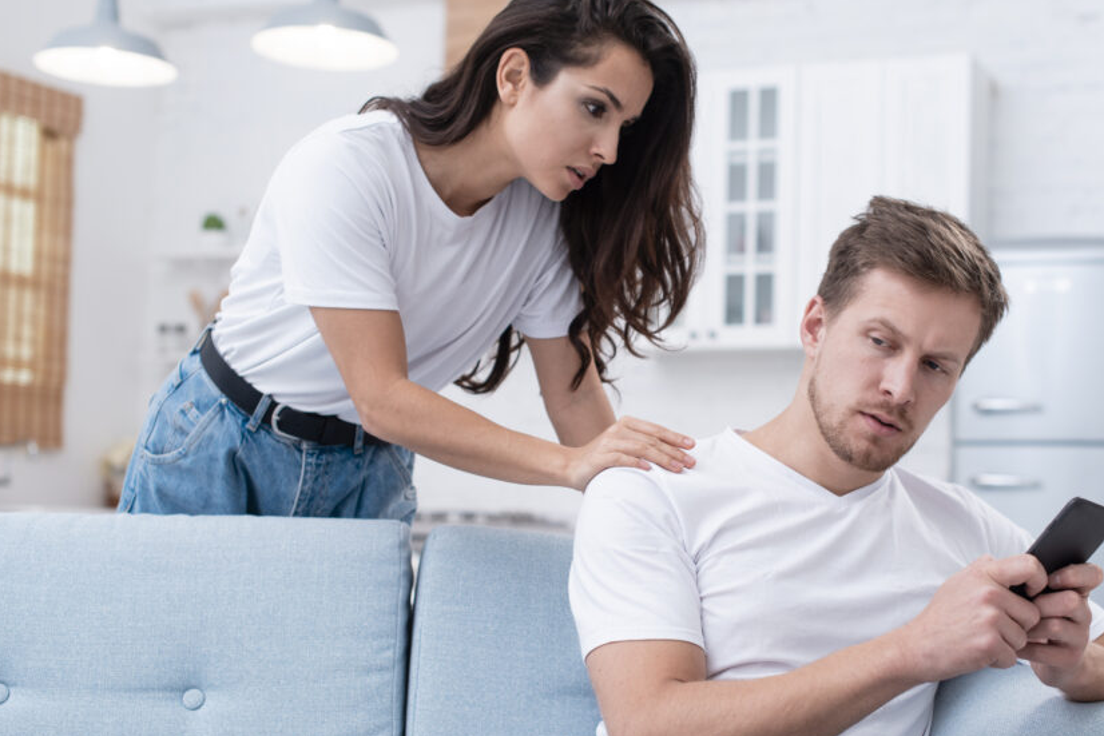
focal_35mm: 62
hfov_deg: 32.4
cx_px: 603
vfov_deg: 21.9
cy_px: 419
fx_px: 1902
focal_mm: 50
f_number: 3.2
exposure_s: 1/125
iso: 125
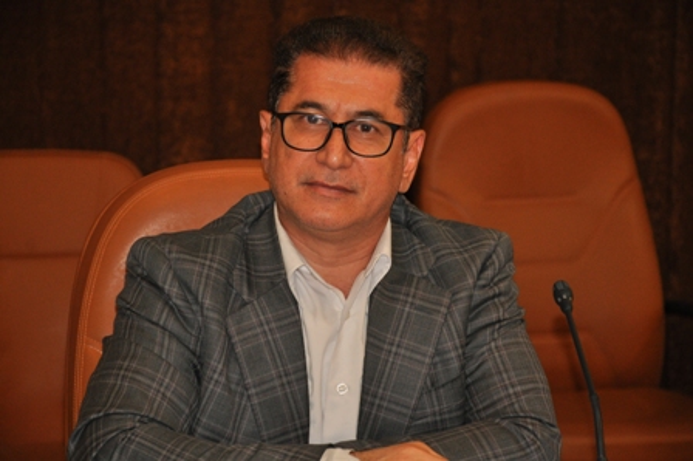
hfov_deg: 13.0
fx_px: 3030
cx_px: 346
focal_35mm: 158
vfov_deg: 8.7
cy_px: 230
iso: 800
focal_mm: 105
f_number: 5.6
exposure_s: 1/60
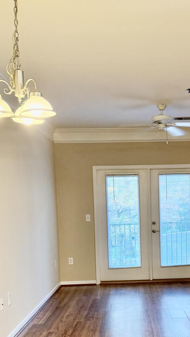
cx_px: 155
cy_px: 236
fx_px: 439
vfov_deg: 41.3
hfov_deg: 24.0
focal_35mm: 49
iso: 200
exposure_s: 1/60
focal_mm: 6.76
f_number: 1.78
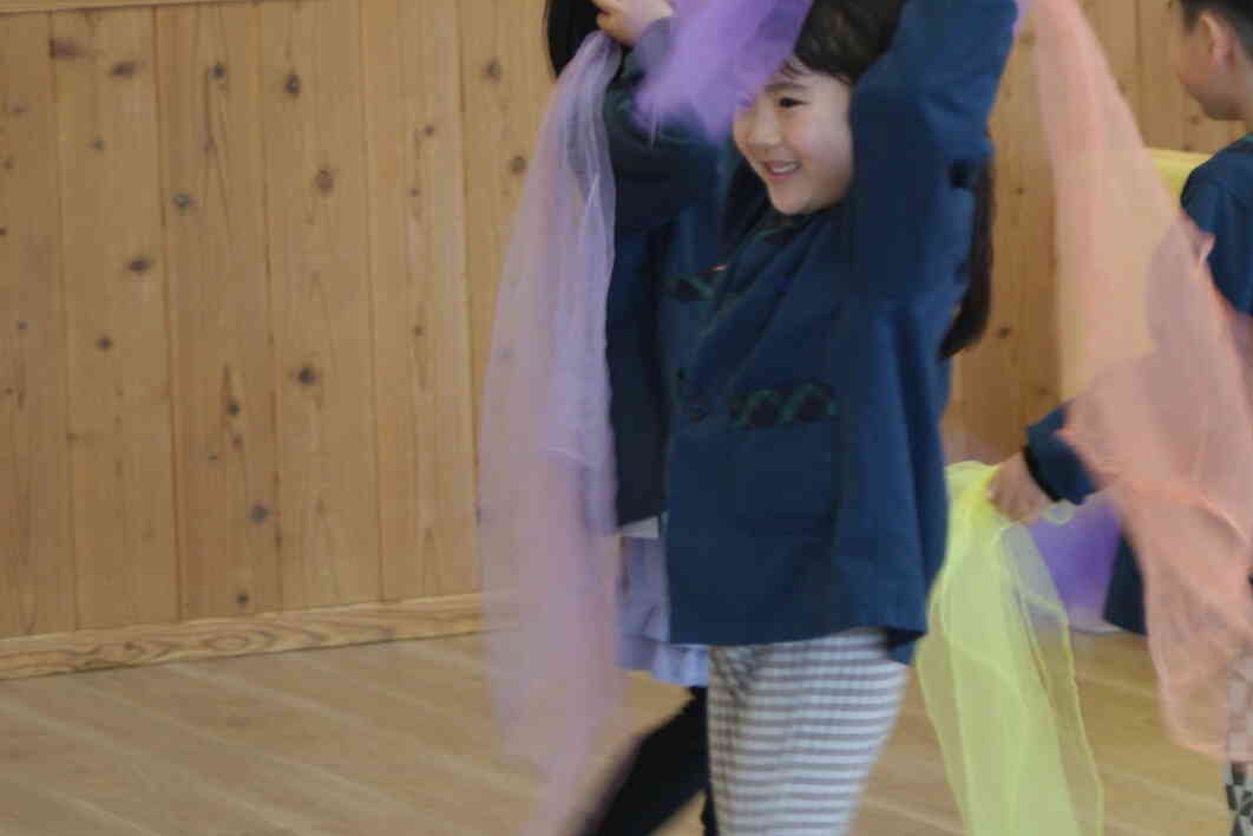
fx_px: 7552
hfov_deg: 9.5
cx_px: 1057
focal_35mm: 217
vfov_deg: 6.3
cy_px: 159
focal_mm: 80
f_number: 5.6
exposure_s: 1/30
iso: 400
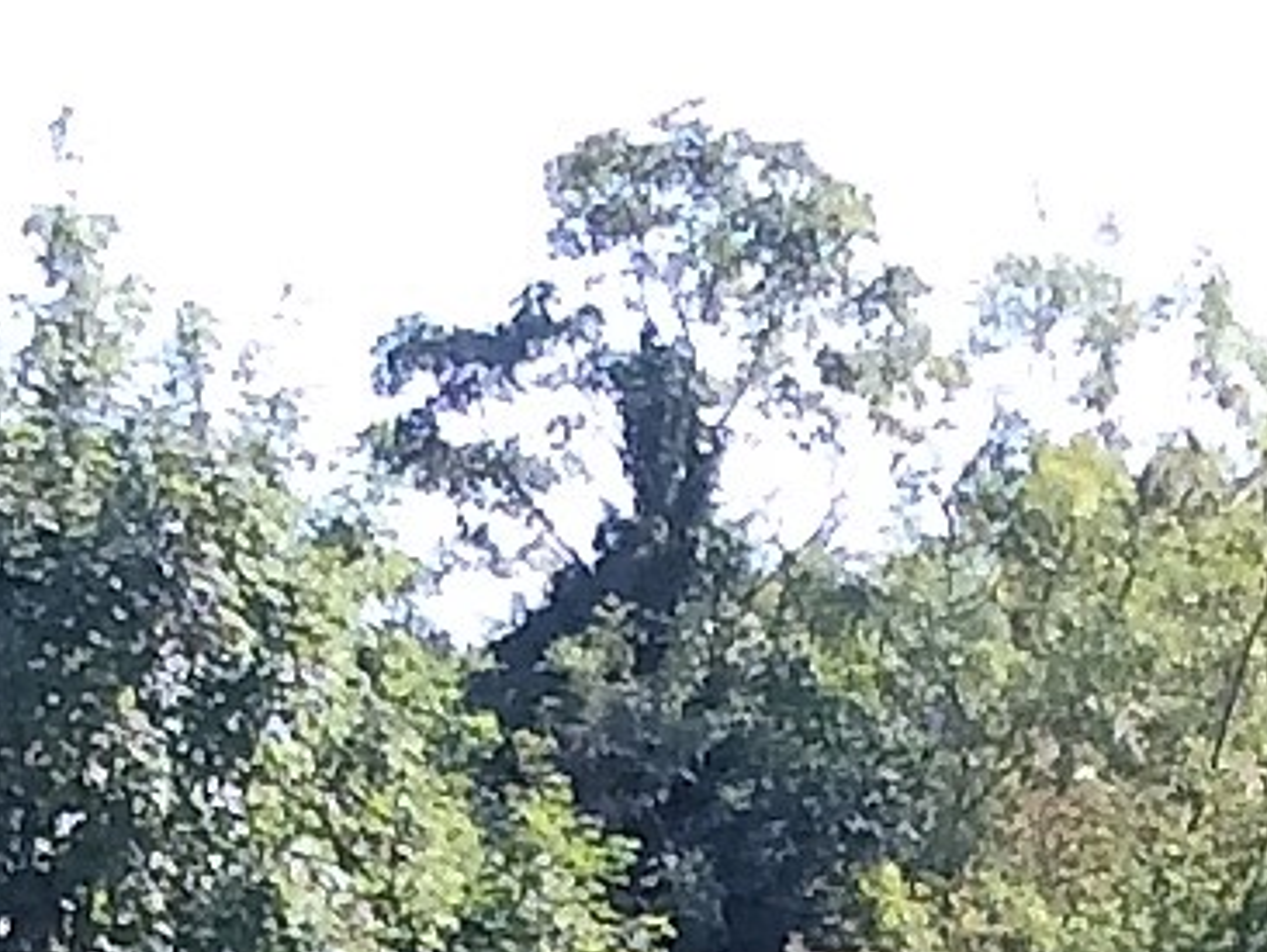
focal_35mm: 226
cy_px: 2859
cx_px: 582
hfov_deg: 8.8
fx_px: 8277
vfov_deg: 6.1
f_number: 2.4
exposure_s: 1/450
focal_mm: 3.3
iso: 32
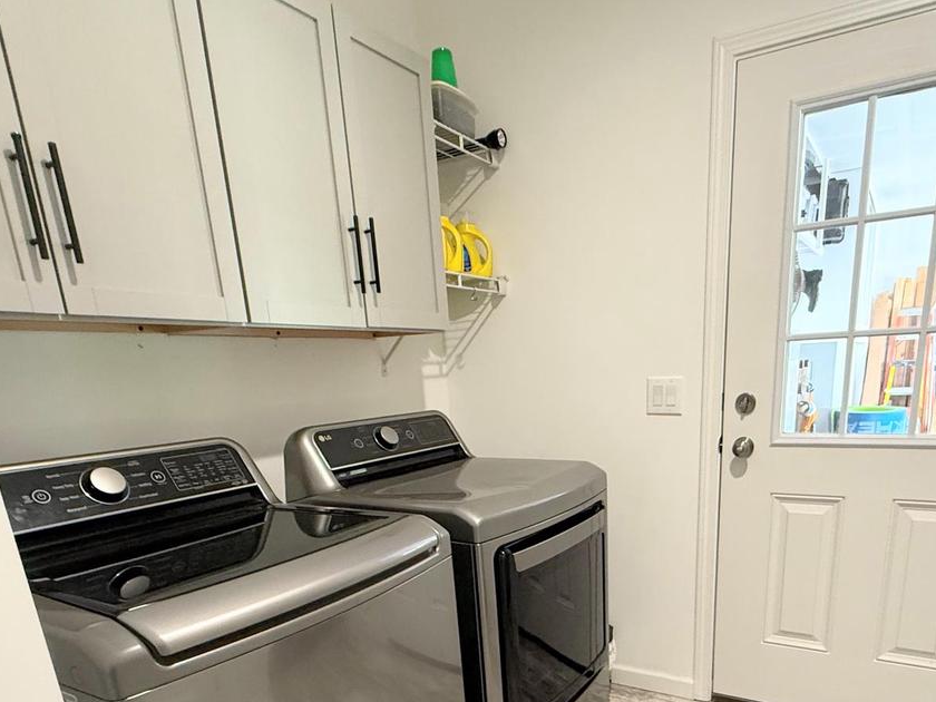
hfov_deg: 71.1
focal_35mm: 24
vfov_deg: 53.0
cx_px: 546
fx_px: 649
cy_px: 564
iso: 400
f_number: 2.2
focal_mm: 2.22
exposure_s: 1/60
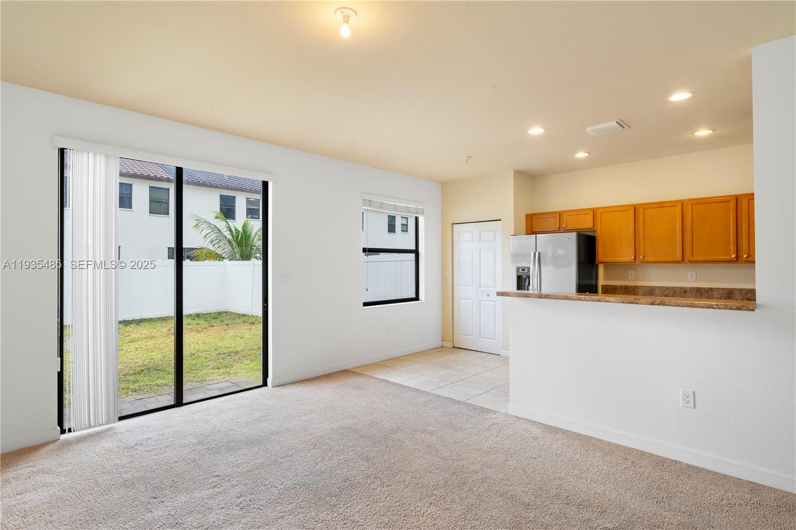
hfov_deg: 90.0
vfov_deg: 67.4
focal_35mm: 18
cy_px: 265
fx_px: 398
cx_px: 398
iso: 400
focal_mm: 18
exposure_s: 1/320
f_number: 9
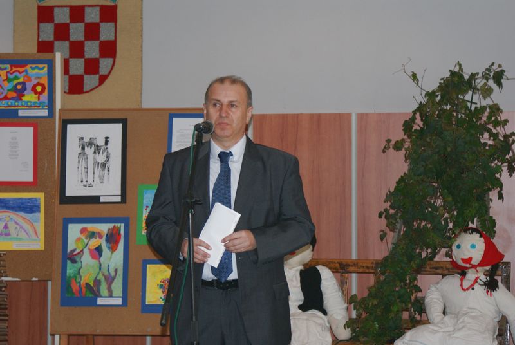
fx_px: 1504
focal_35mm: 105
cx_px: 258
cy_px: 172
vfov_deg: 13.1
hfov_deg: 19.4
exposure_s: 1/125
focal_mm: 70
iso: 400
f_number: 5.6
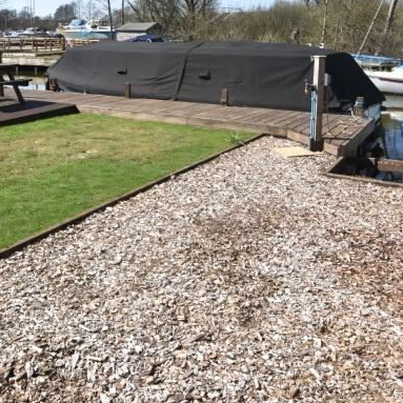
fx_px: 448
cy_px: 106
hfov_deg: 48.1
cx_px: 157
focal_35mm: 34
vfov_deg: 46.9
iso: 100
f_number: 8
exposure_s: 1/200
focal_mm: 10
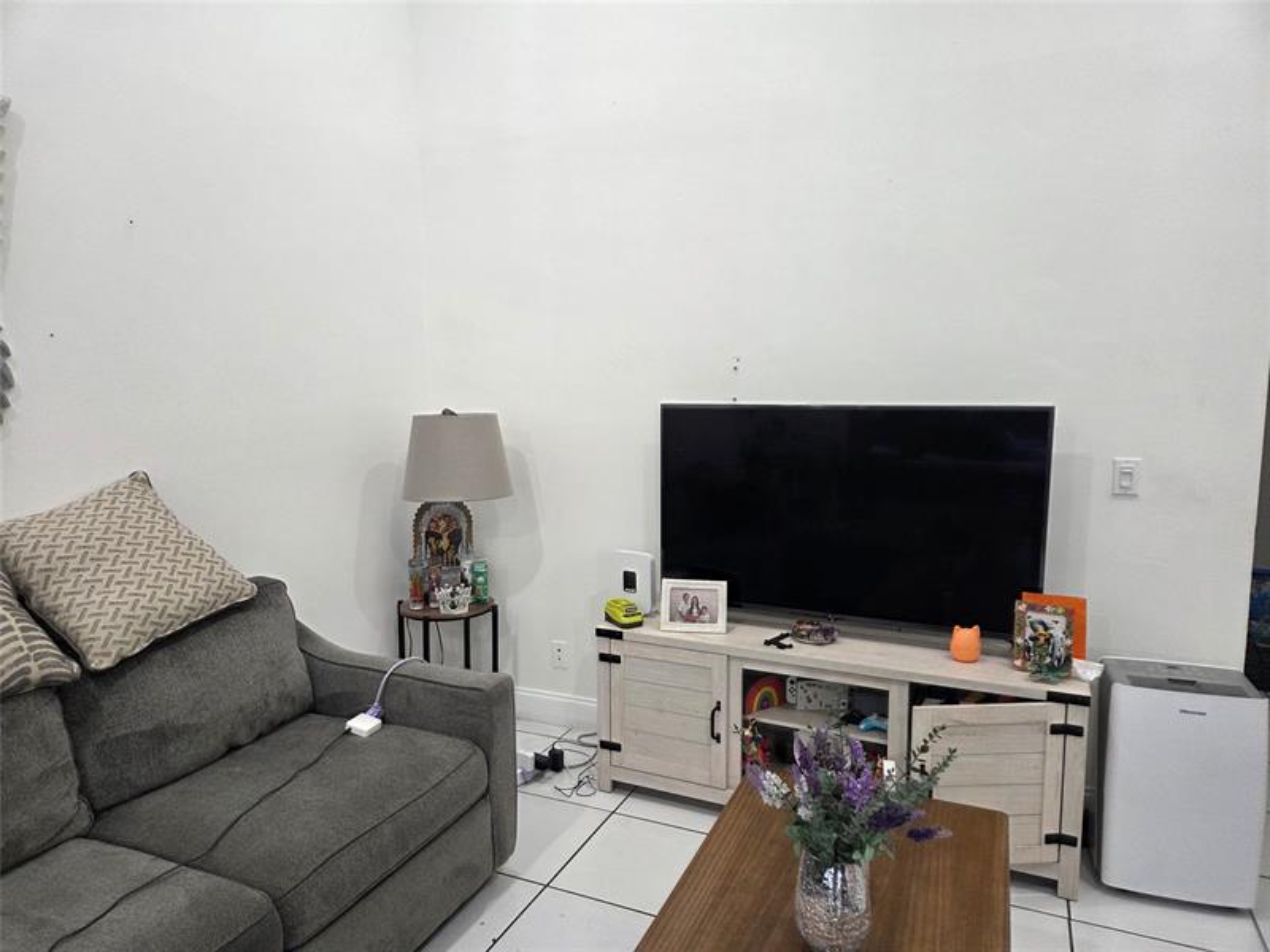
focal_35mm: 23
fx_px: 844
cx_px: 635
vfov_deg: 58.9
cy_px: 476
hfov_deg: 73.9
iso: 320
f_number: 1.8
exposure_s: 1/120
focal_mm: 5.4
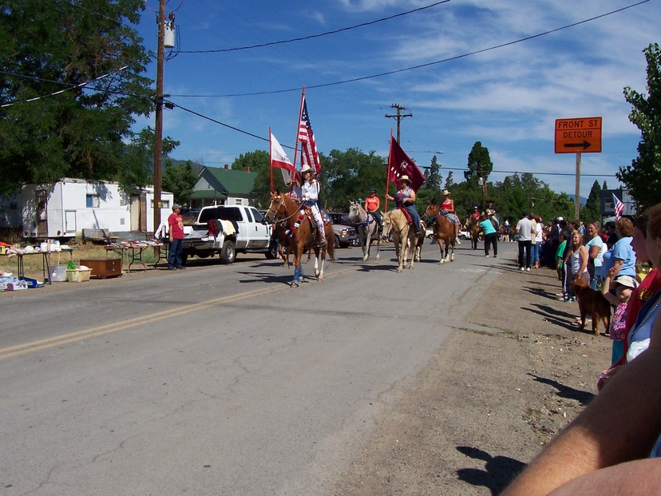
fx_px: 707
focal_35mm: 37
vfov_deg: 38.7
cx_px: 330
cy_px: 248
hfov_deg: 50.1
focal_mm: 5.6
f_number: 5.6
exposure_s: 1/1000
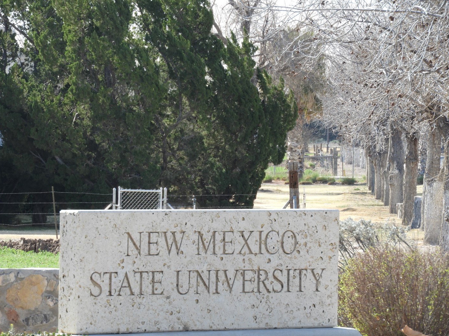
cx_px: 219
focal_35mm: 370
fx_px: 4800
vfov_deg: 4.0
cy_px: 167
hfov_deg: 5.4
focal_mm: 64.5
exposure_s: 1/160
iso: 100
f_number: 5.6
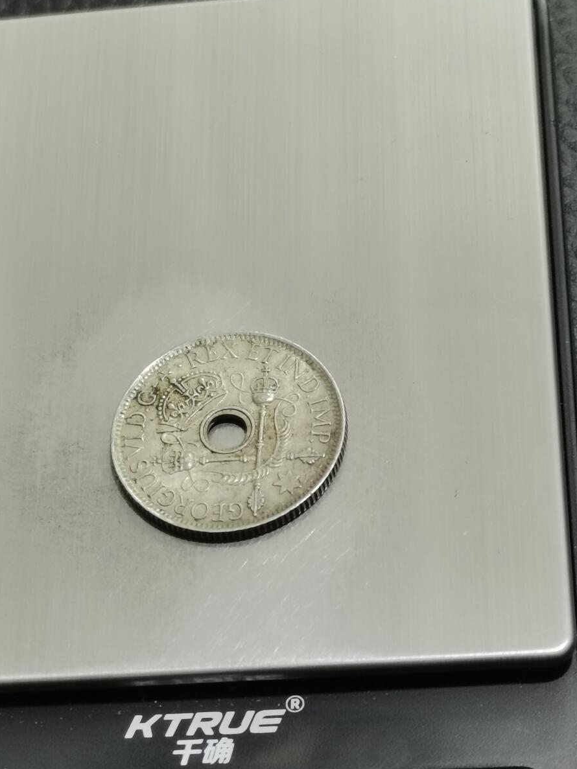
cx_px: 249
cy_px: 451
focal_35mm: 94
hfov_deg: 15.7
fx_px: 2090
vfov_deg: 20.8
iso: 100
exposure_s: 1/100
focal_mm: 5.58
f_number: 1.8
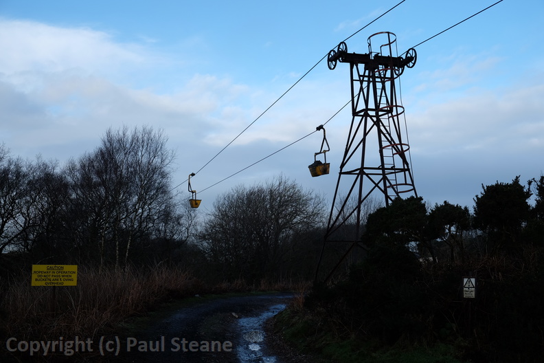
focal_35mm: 43
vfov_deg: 31.2
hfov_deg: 45.4
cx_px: 272
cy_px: 182
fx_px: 650
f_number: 5
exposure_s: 1/500
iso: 200
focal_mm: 28.9
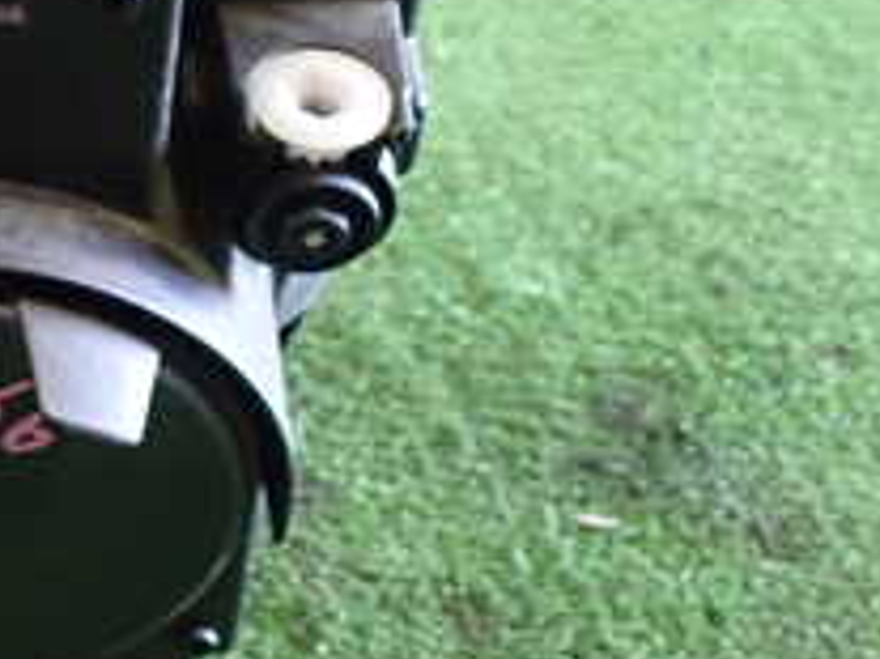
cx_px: -119
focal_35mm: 87
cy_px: 213
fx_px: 2210
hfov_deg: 21.2
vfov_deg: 16.9
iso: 800
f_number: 2.3
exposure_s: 1/25
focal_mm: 5.4
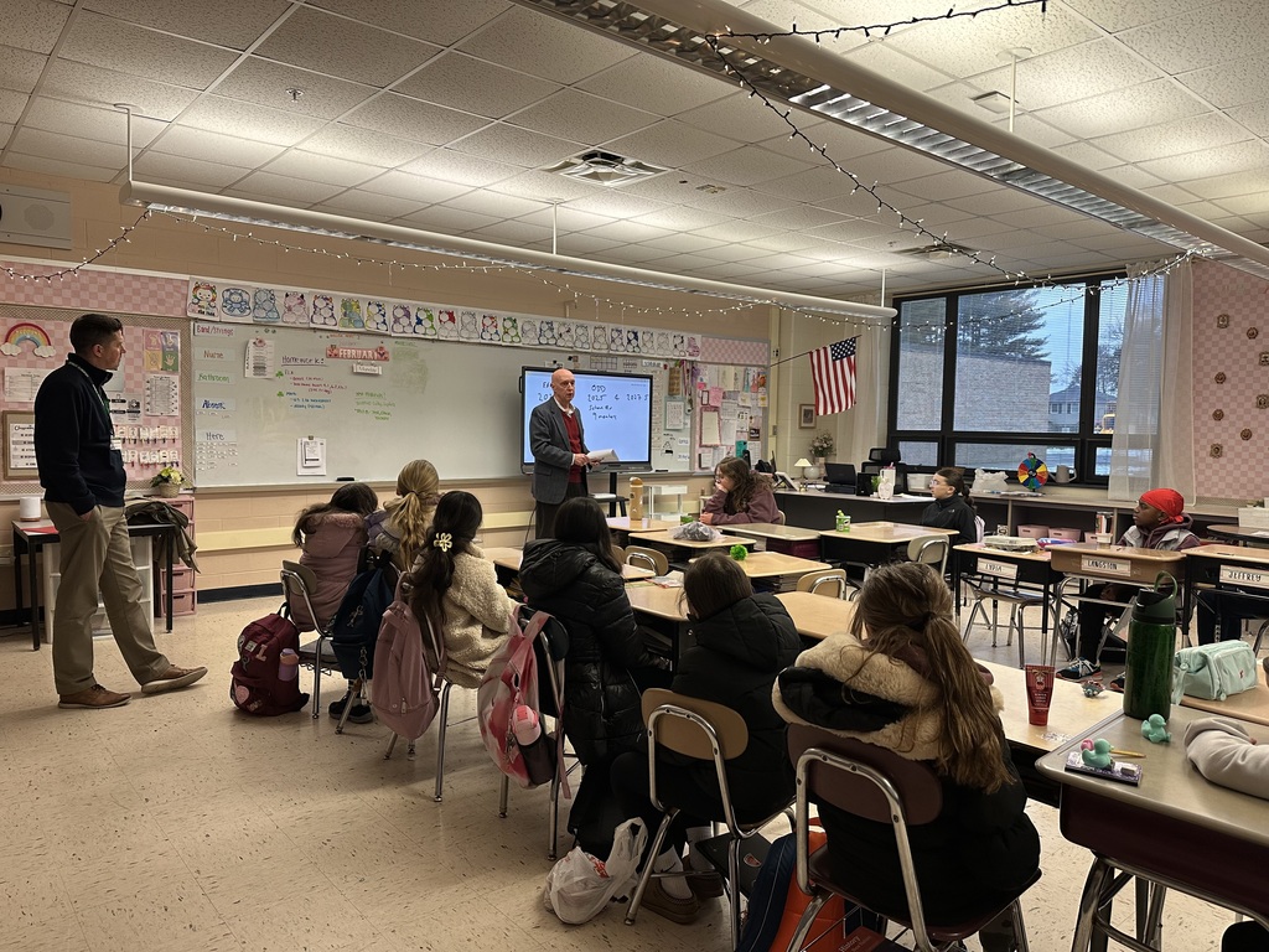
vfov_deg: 56.8
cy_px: 476
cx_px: 634
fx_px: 880
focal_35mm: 24
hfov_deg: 71.6
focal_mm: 6.86
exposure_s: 1/120
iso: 160
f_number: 1.78
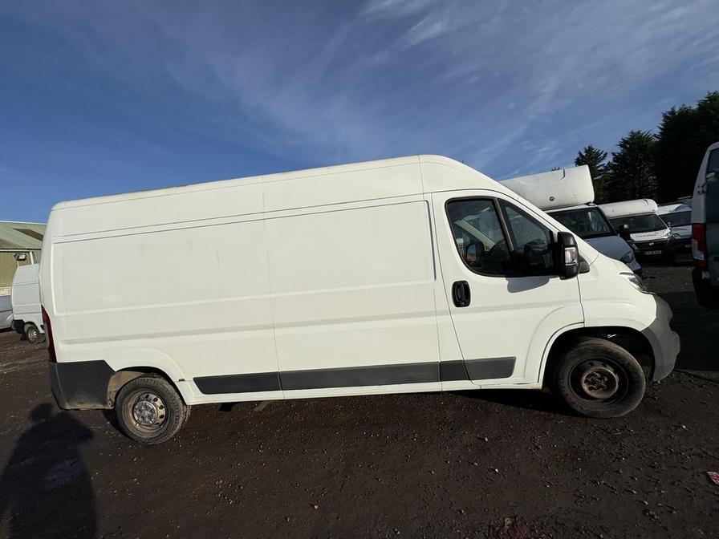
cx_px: 360
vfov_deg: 85.7
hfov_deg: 102.1
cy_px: 270
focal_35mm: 14
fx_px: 291
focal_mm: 2.22
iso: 50
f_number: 2.2
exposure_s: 1/6135
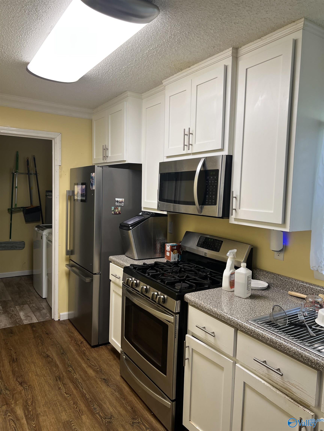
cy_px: 216
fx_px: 324
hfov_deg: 53.1
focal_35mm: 26
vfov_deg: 67.3
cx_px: 162
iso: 64
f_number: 1.5
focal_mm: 5.7
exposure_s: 1/120
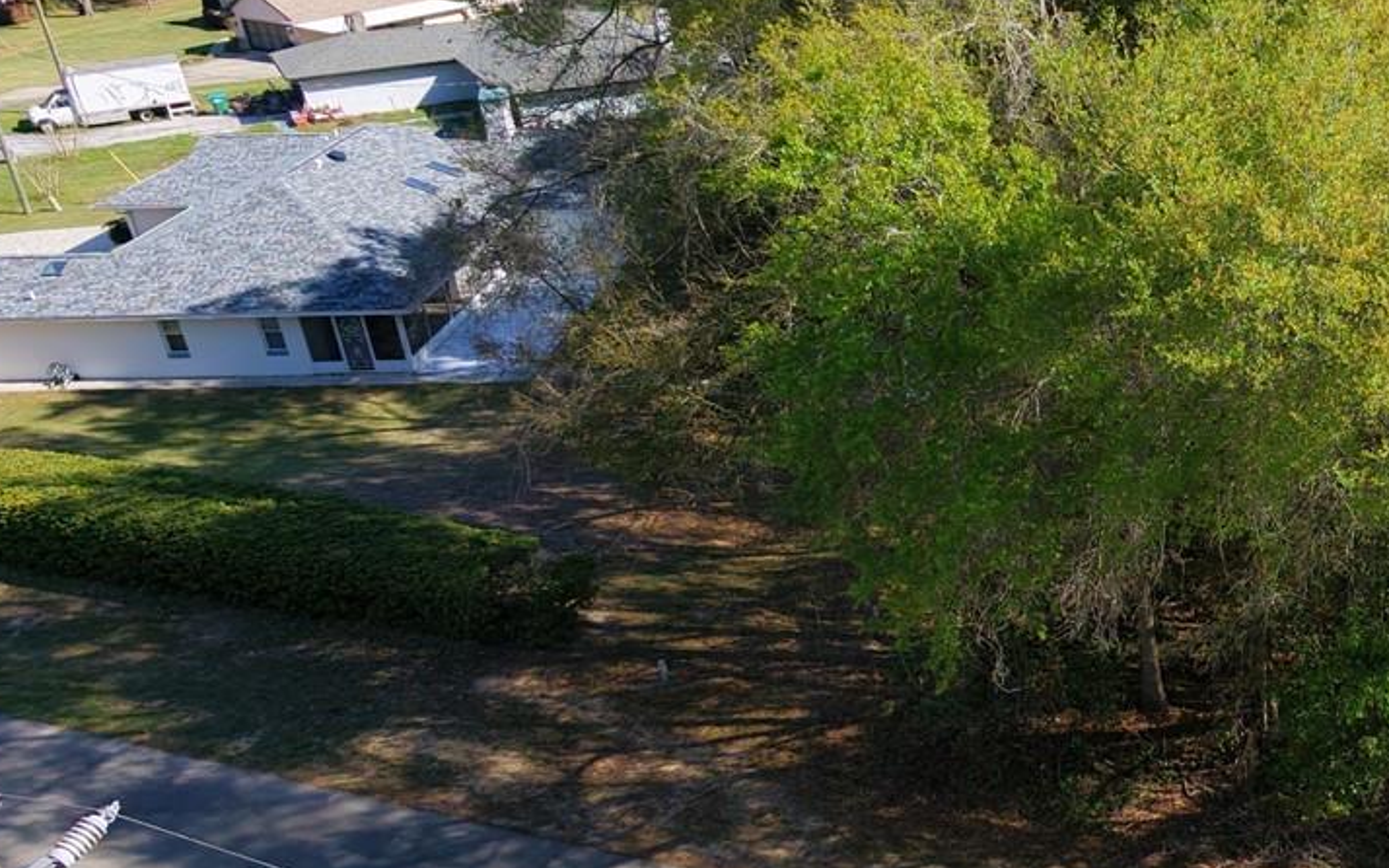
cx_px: 1216
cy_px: 498
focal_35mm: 38
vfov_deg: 33.5
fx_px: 1438
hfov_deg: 47.1
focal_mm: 3.05
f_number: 2.2
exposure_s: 1/1500
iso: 400
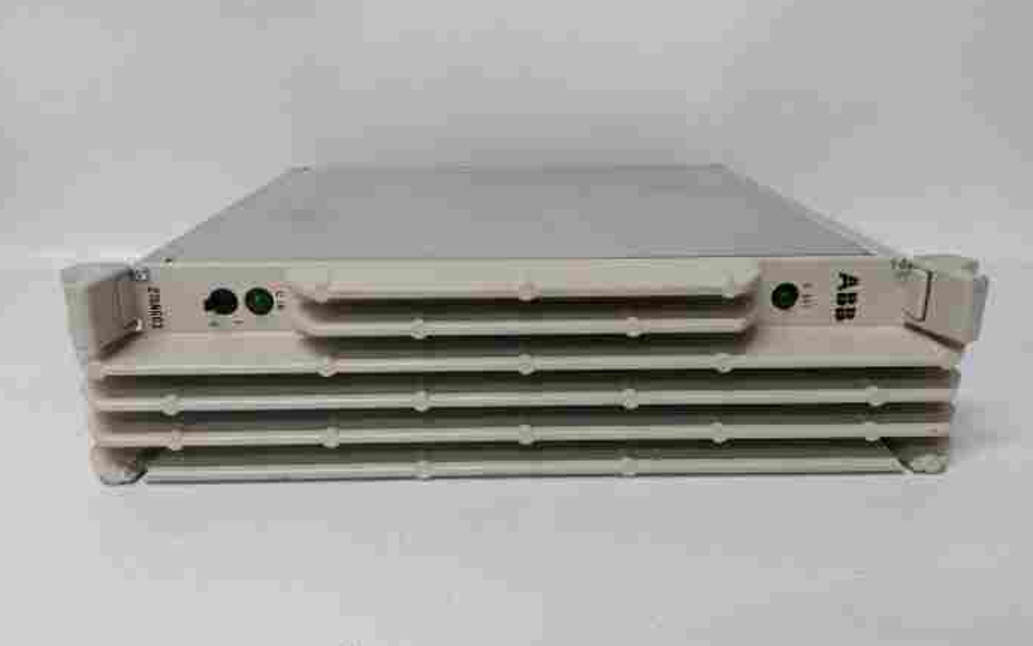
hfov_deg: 64.6
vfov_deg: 43.2
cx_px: 516
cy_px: 315
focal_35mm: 29
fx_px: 816
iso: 167
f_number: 2
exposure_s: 1/33
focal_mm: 3.79
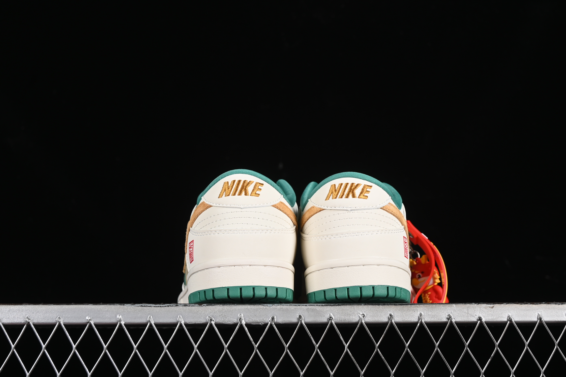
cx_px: 283
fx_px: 1132
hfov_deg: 28.1
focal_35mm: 72
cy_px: 188
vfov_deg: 18.9
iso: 160
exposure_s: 1/160
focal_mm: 48
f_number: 7.1
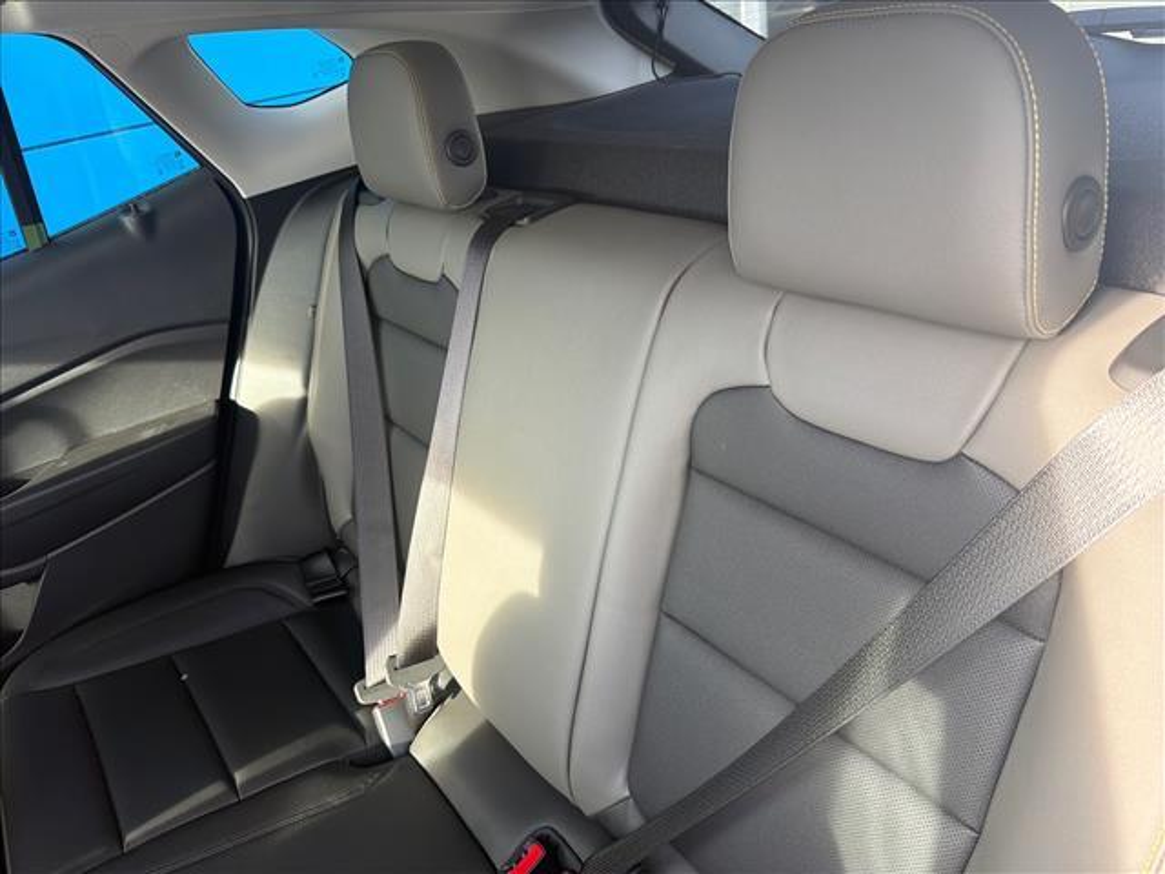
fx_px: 808
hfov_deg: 71.6
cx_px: 582
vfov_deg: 56.8
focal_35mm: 24
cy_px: 437
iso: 100
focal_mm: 6.76
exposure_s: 1/121
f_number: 1.78
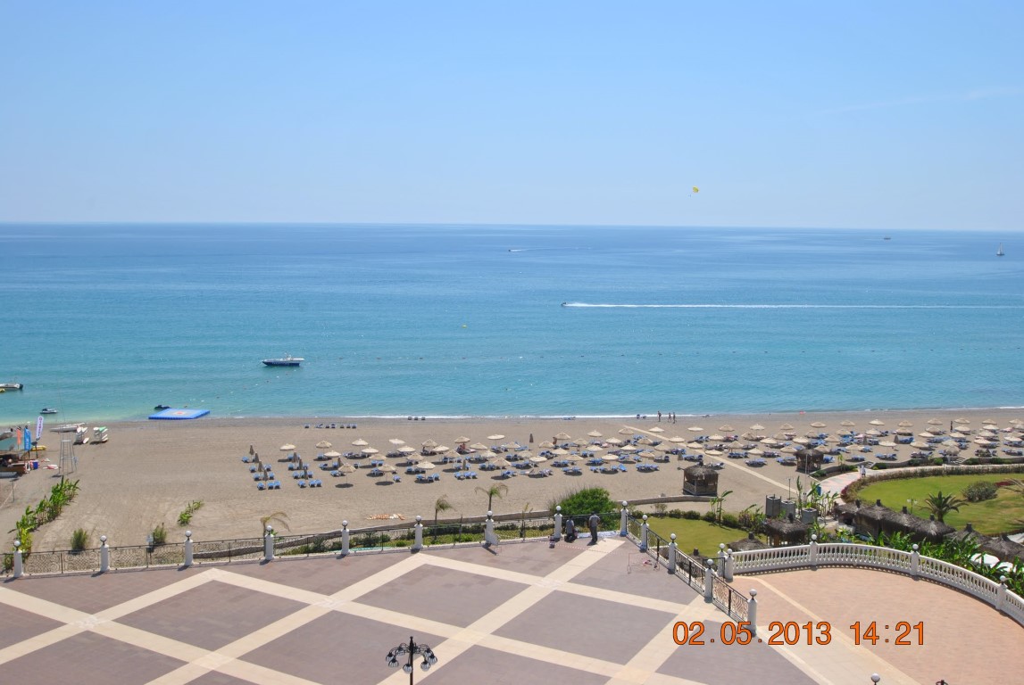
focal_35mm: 36
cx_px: 512
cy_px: 342
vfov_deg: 37.0
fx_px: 1025
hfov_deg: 53.1
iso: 100
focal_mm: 24
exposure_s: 1/320
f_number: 9
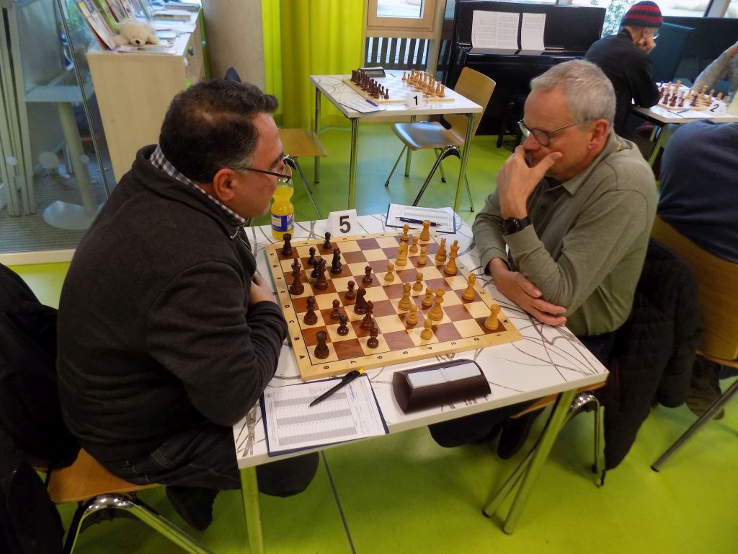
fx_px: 490
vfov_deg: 58.9
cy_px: 277
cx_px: 369
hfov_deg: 73.9
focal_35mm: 23
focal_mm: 4
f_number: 3.1
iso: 200
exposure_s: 1/30
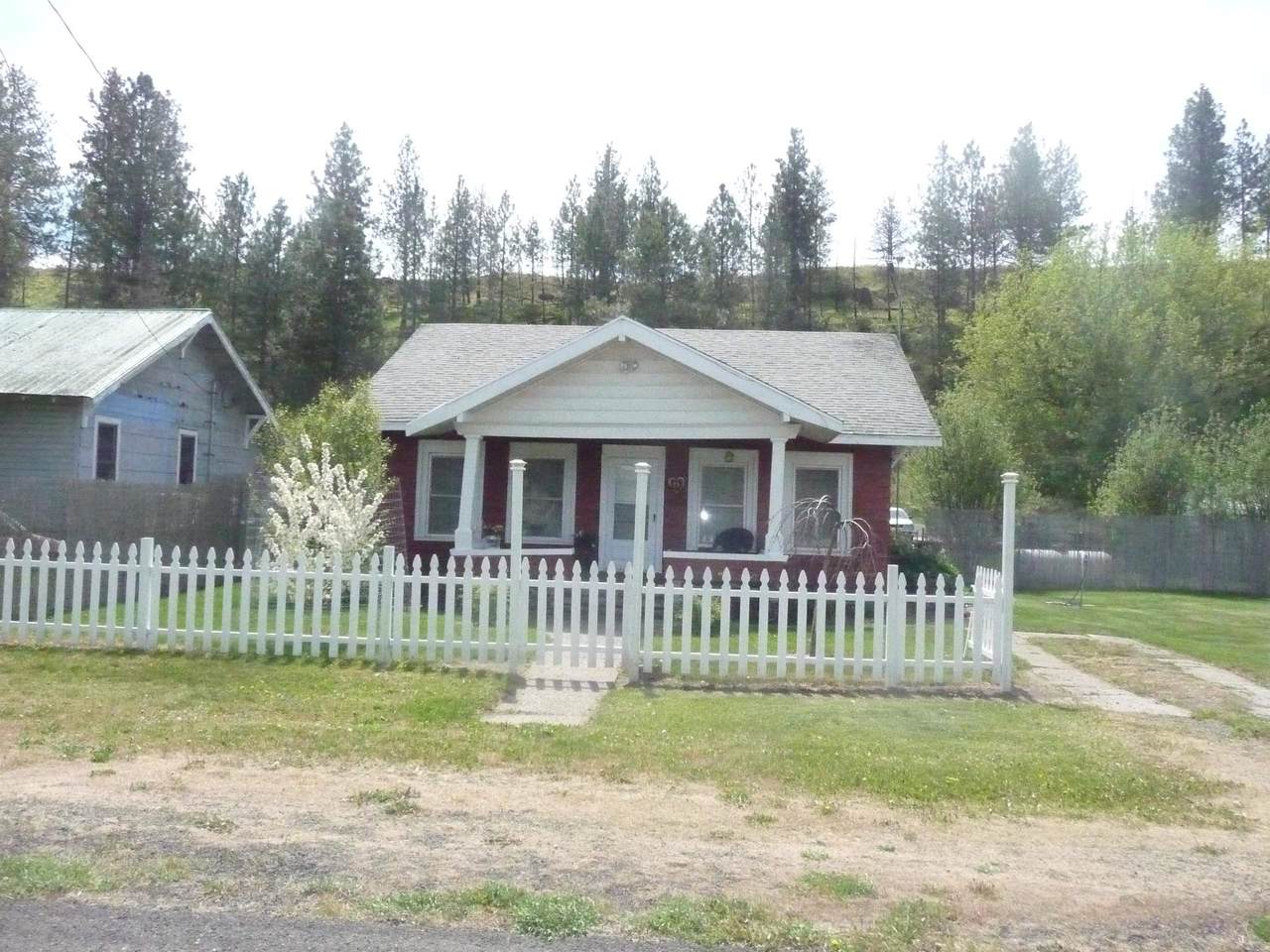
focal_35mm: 28
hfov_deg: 63.4
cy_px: 476
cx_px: 635
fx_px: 1027
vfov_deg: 49.7
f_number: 8
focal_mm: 4.7
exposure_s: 1/2000
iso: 1600
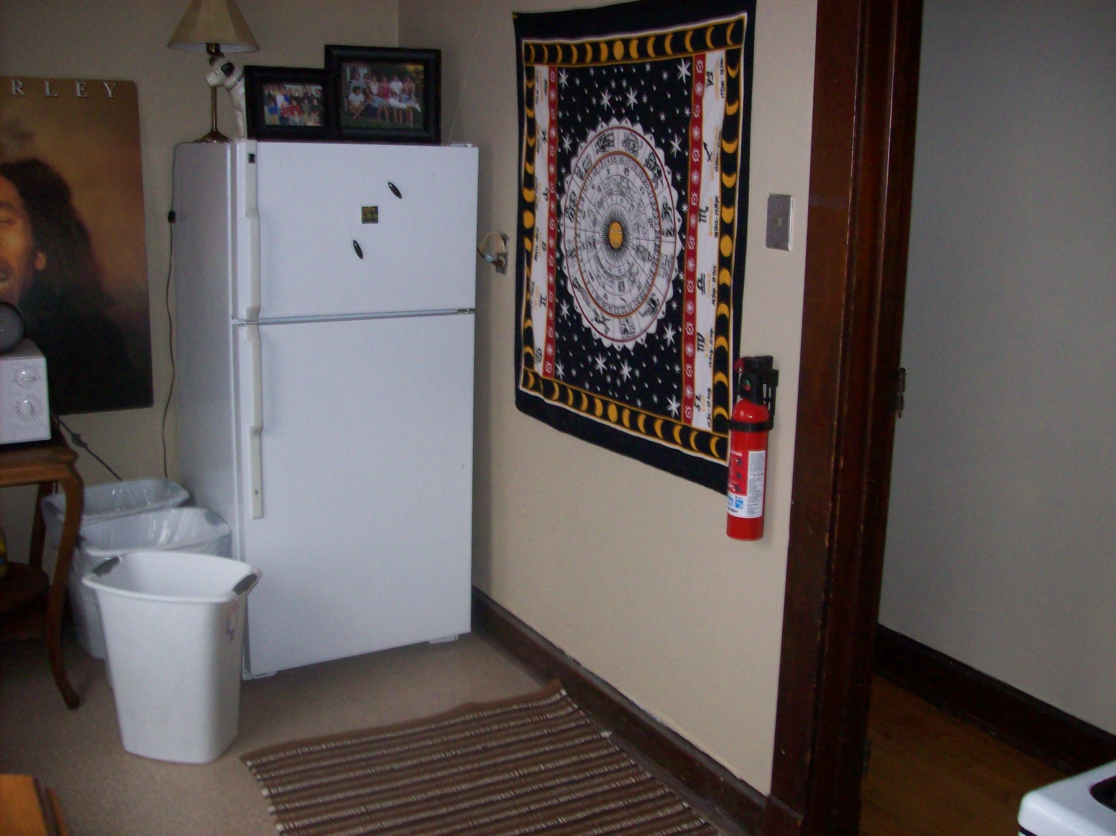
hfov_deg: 51.4
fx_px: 1160
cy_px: 418
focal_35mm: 36
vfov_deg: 39.6
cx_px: 558
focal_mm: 6
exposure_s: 1/64
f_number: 2.7
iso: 200
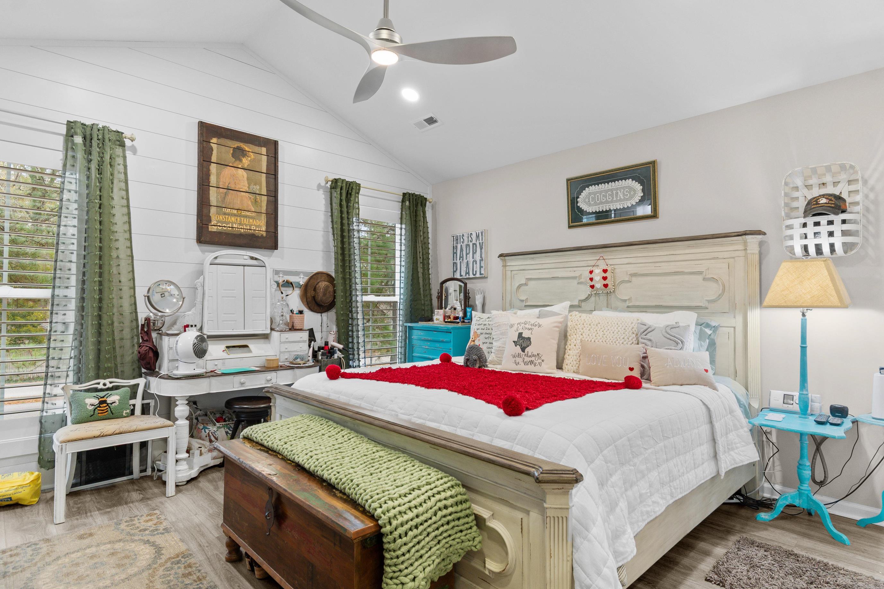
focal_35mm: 19
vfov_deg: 64.5
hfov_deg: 86.9
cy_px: 296
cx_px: 442
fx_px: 466
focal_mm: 11.5
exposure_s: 1/8
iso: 100
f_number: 4.8
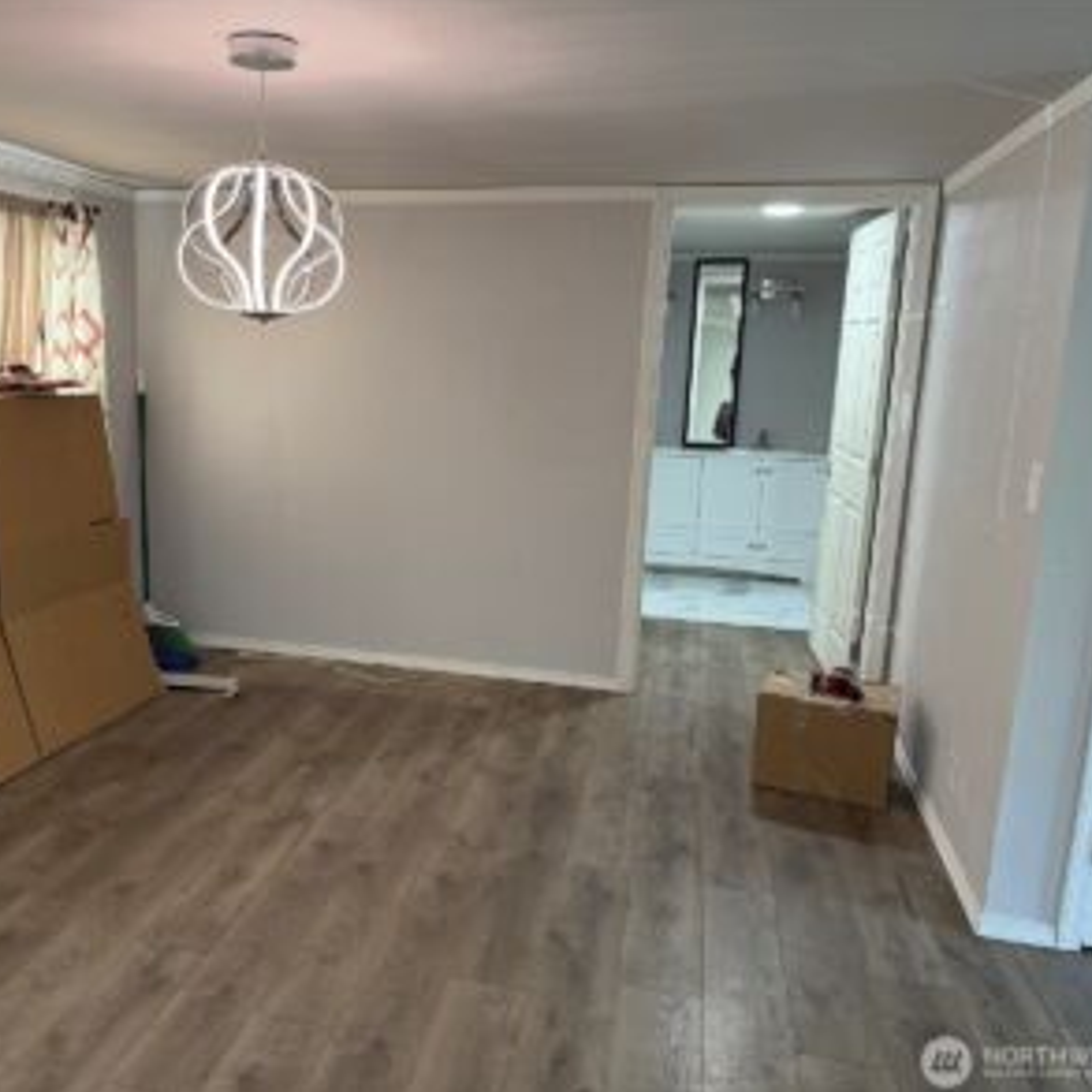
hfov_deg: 55.1
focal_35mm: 29
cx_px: 417
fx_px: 1035
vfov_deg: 55.6
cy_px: 540
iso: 200
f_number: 1.78
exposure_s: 1/120
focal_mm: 6.76
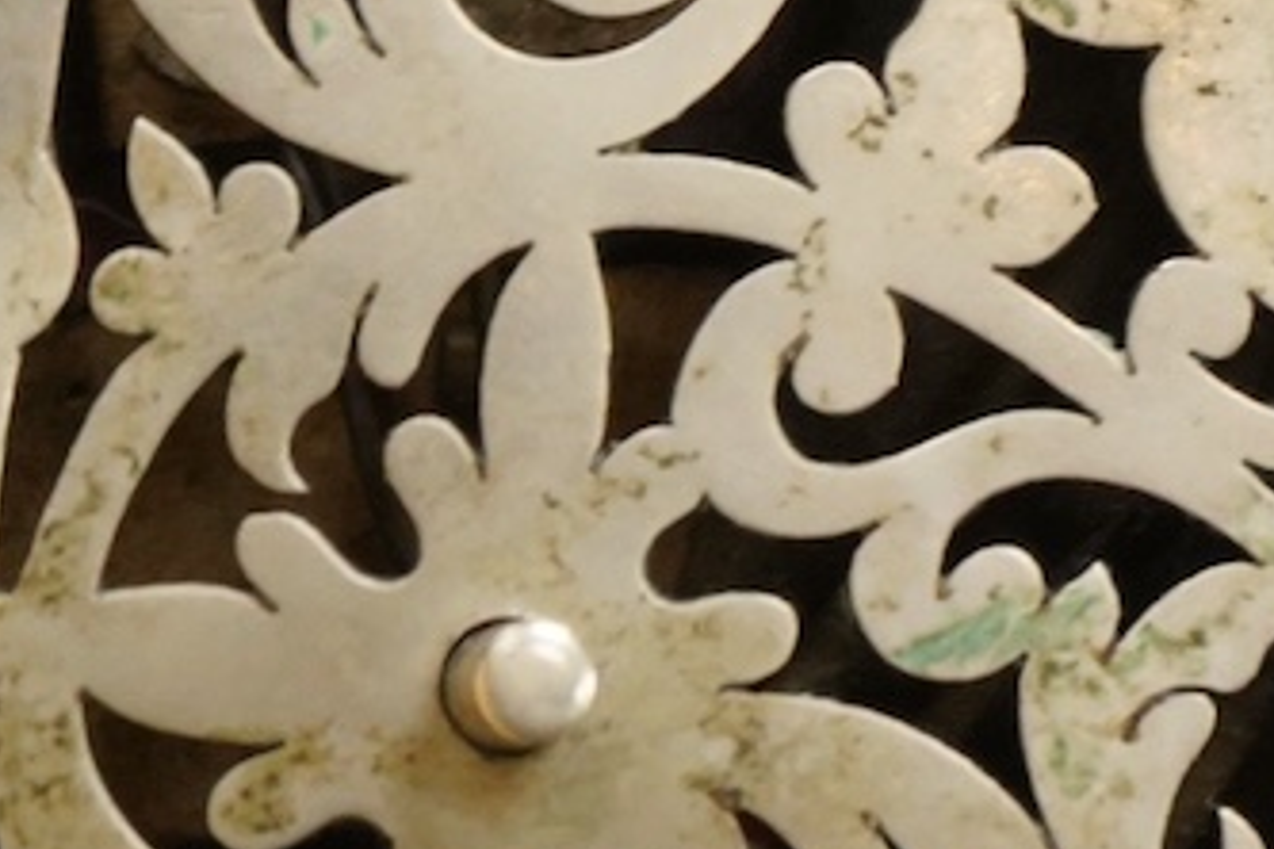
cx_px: 2160
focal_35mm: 361
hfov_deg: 5.6
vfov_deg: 3.8
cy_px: -1069
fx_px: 12774
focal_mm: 70
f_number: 6.3
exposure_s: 1/125
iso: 4000
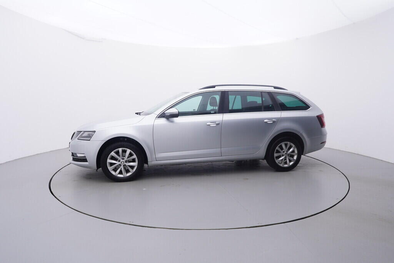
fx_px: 246
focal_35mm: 22
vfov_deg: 56.2
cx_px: 197
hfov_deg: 77.3
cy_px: 132
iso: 200
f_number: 5
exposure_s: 1/80
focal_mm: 15
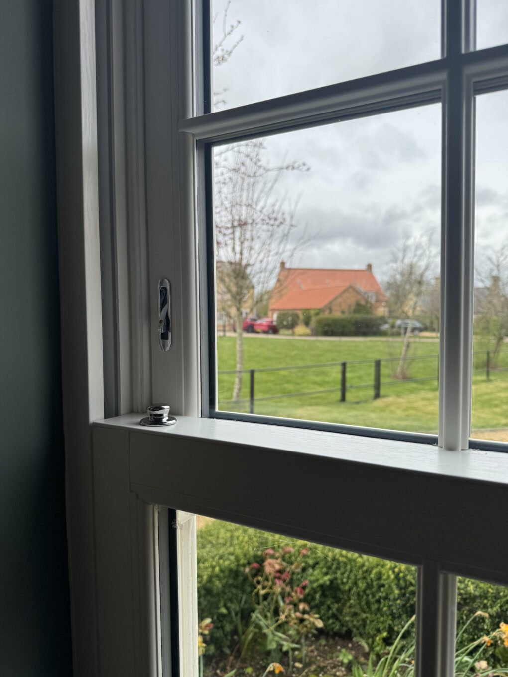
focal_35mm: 24
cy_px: 338
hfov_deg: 56.8
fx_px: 470
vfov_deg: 71.6
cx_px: 254
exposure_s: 1/1767
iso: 80
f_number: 1.78
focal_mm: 6.76
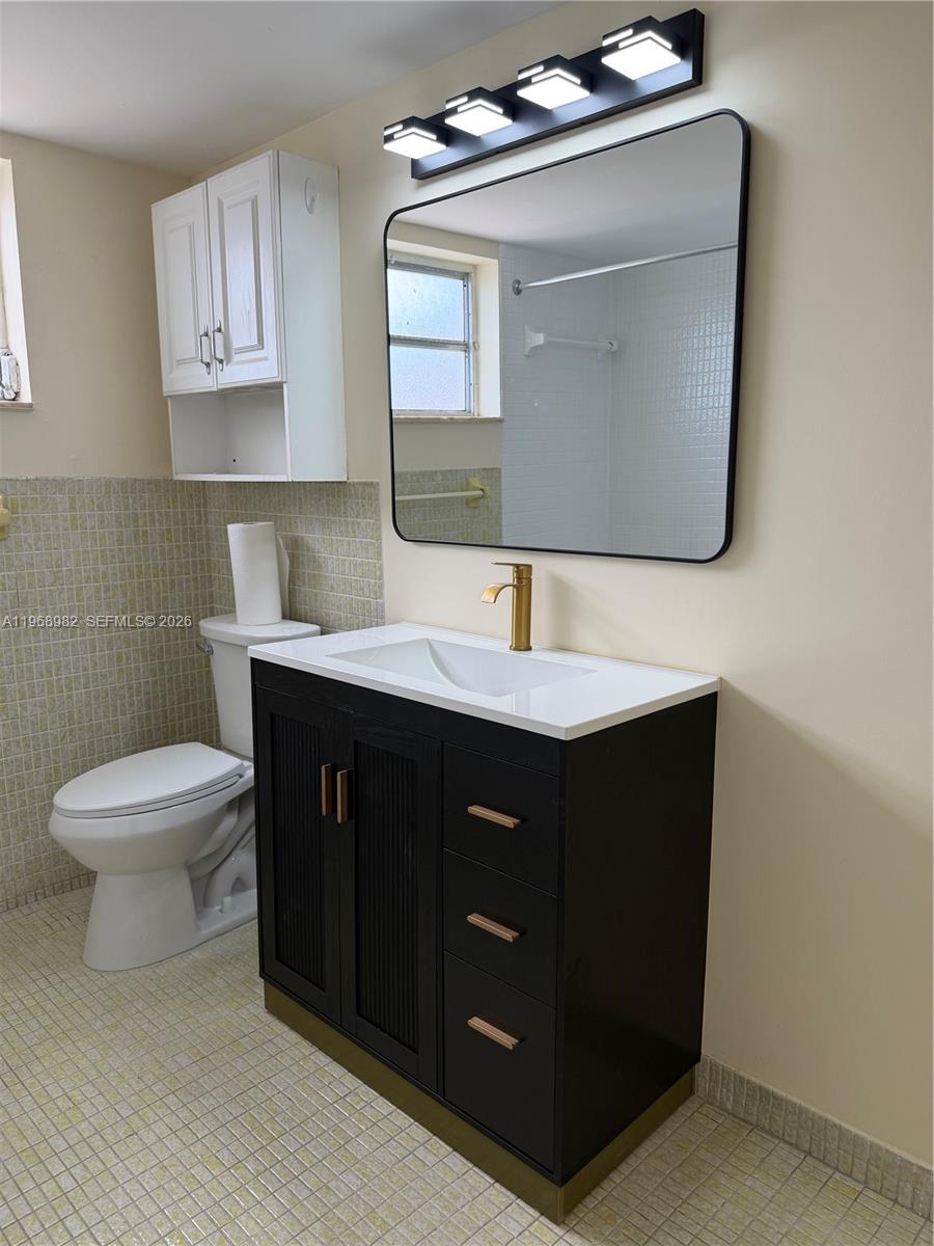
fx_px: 863
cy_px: 623
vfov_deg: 71.6
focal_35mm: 24
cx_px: 467
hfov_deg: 56.8
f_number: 1.78
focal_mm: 6.76
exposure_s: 1/198
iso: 64
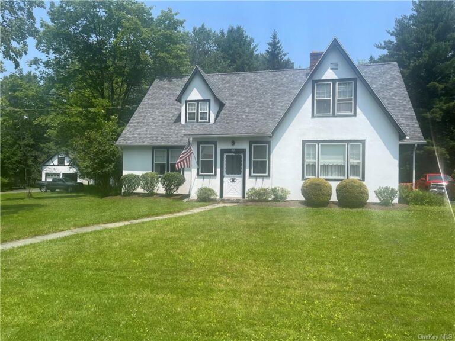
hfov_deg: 67.3
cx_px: 228
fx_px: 342
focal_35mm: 26
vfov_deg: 53.1
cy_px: 170
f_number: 1.6
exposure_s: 1/3049
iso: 50
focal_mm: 5.1
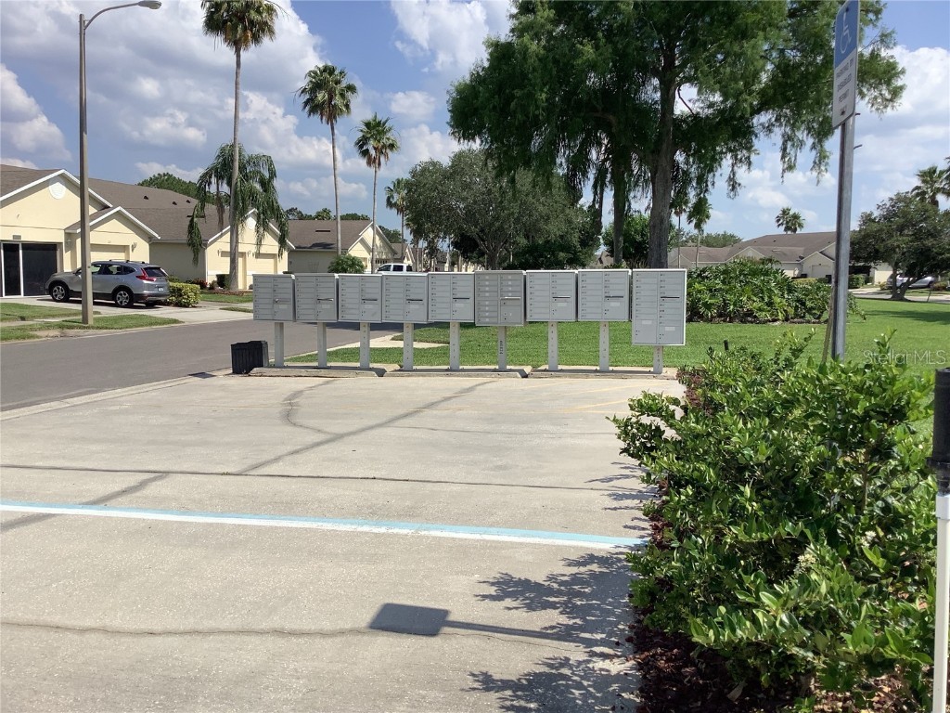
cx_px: 475
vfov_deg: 45.4
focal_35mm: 31
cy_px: 356
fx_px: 851
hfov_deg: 58.4
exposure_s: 1/1988
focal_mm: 3.3
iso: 25
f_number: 2.4
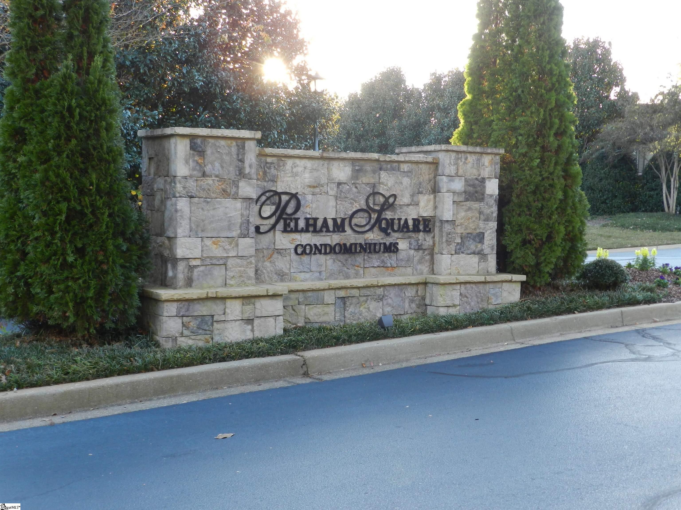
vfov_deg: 31.5
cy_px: 255
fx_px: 905
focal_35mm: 46
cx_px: 340
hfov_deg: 41.2
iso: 160
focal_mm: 8.1
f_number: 4.2
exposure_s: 1/50
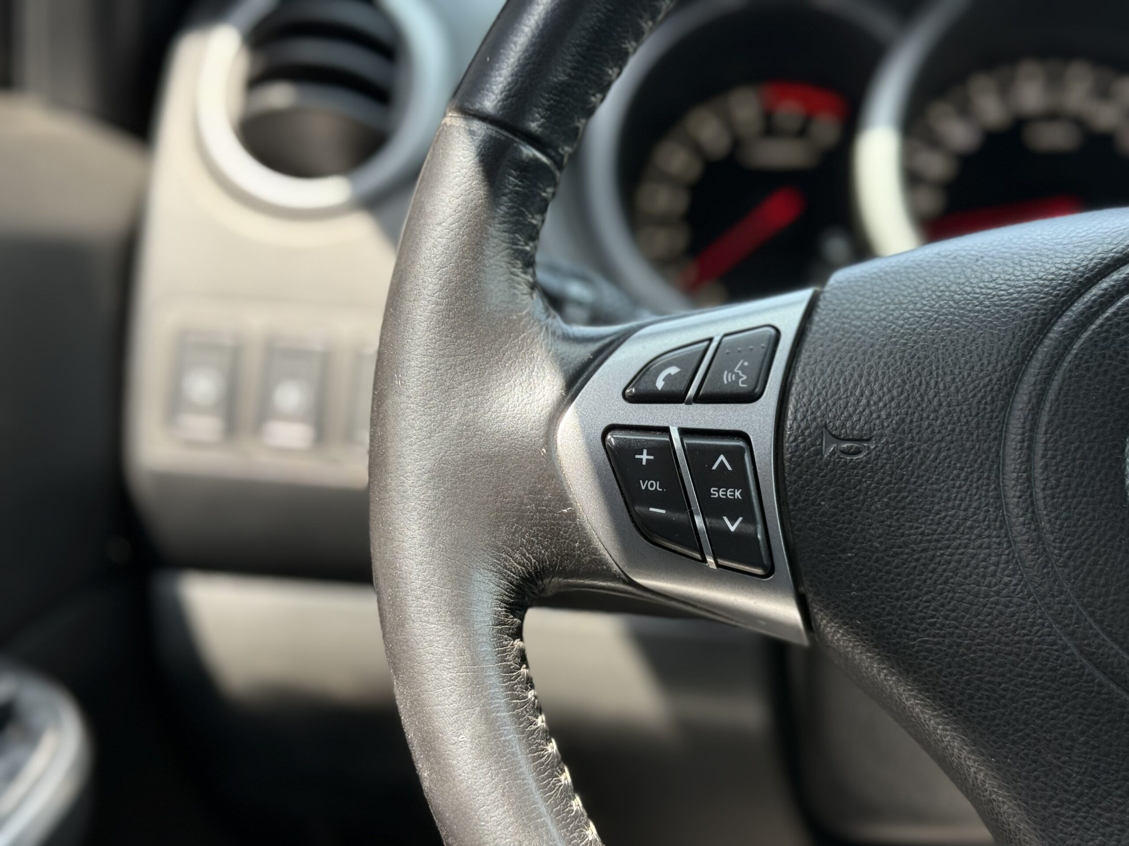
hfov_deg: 39.7
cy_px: 423
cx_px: 564
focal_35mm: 48
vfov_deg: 30.3
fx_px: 1566
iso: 50
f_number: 1.78
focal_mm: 6.76
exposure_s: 1/215
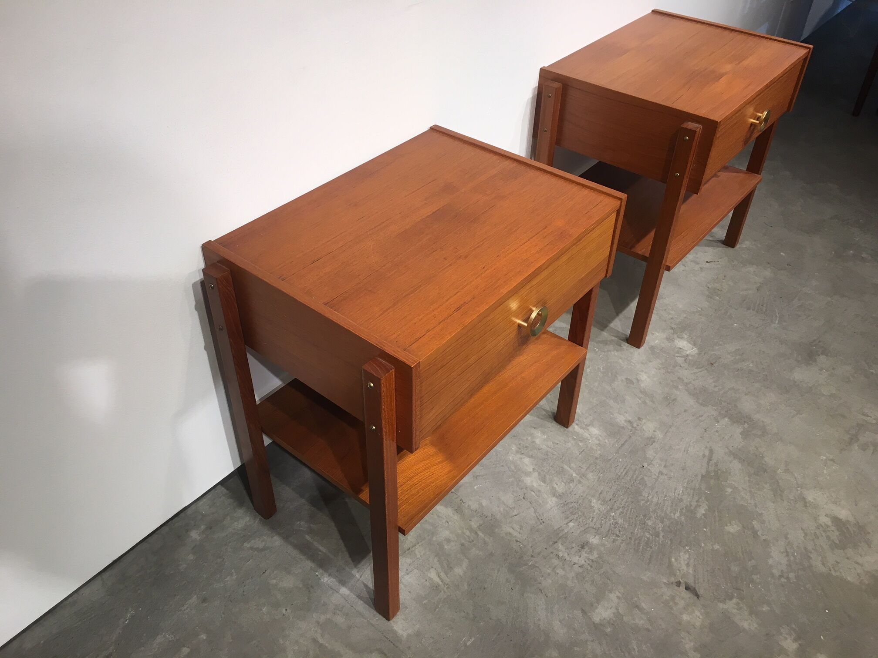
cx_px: 439
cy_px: 329
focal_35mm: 29
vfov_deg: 48.2
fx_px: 736
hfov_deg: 61.7
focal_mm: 4.15
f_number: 2.2
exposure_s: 1/33
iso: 25
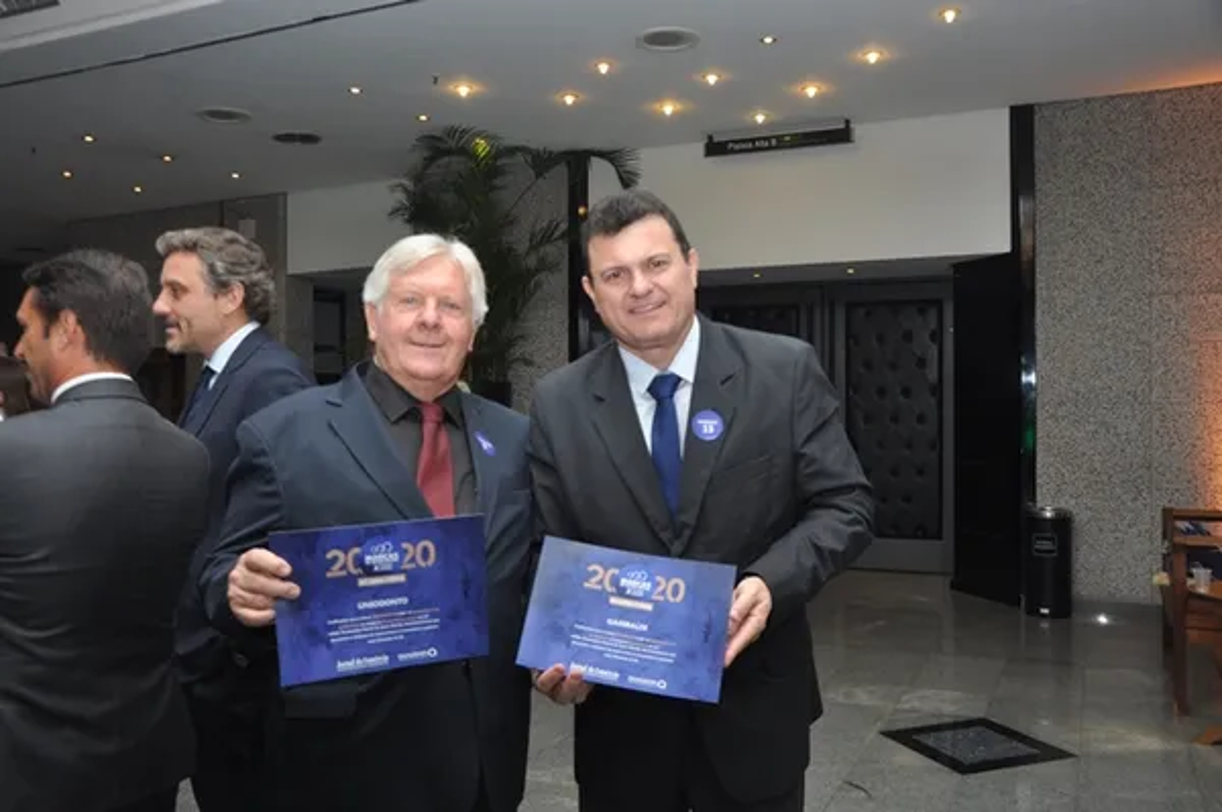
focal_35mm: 32
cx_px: 611
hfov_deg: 59.5
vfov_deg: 41.6
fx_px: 1068
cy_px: 406
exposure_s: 1/60
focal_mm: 21
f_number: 5
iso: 400
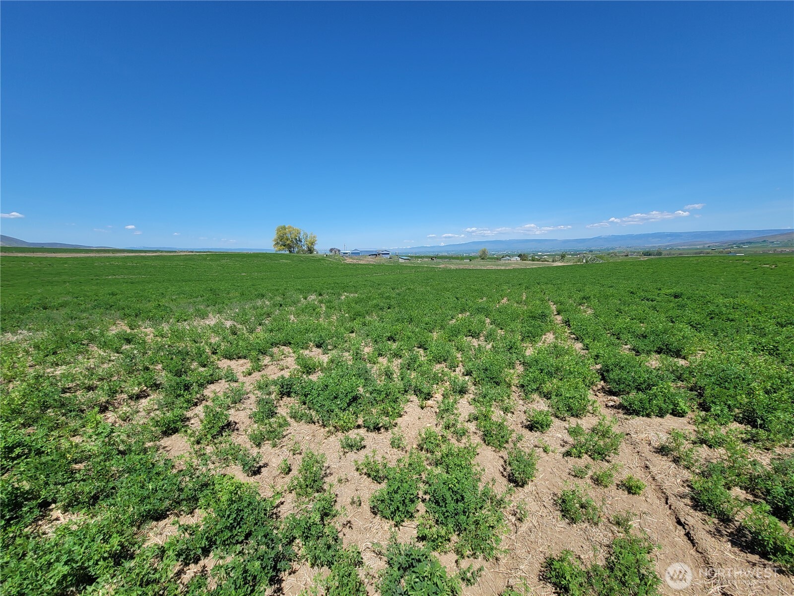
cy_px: 298
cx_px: 397
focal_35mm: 13
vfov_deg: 89.9
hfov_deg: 106.2
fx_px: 298
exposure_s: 1/2186
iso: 64
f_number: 2.2
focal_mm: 2.2
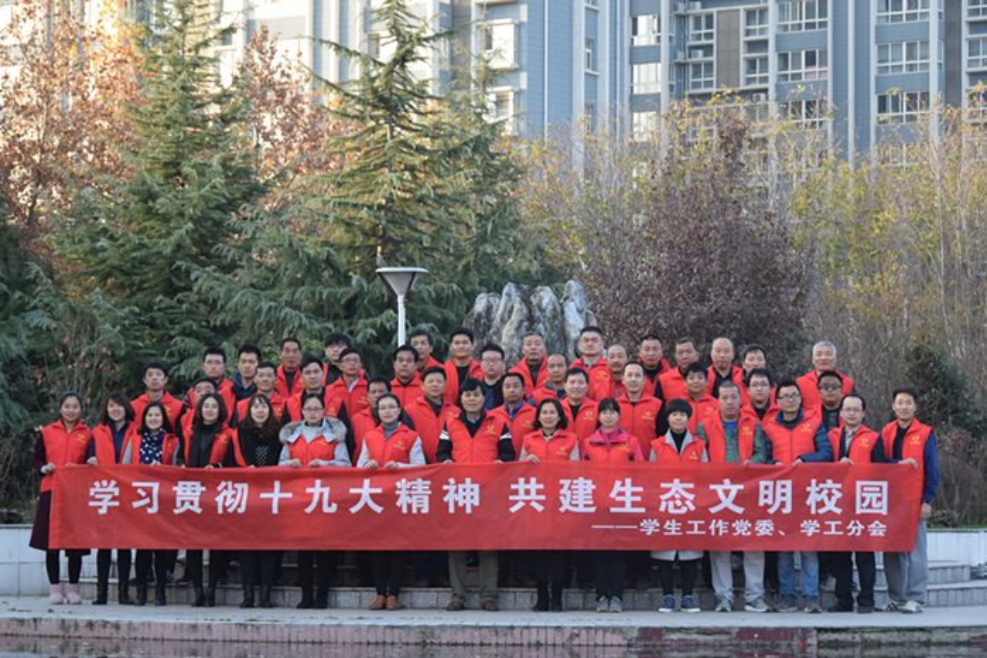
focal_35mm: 105
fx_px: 2878
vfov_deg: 13.0
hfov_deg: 19.5
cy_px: 329
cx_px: 494
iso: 1800
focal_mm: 70
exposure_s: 1/500
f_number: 8
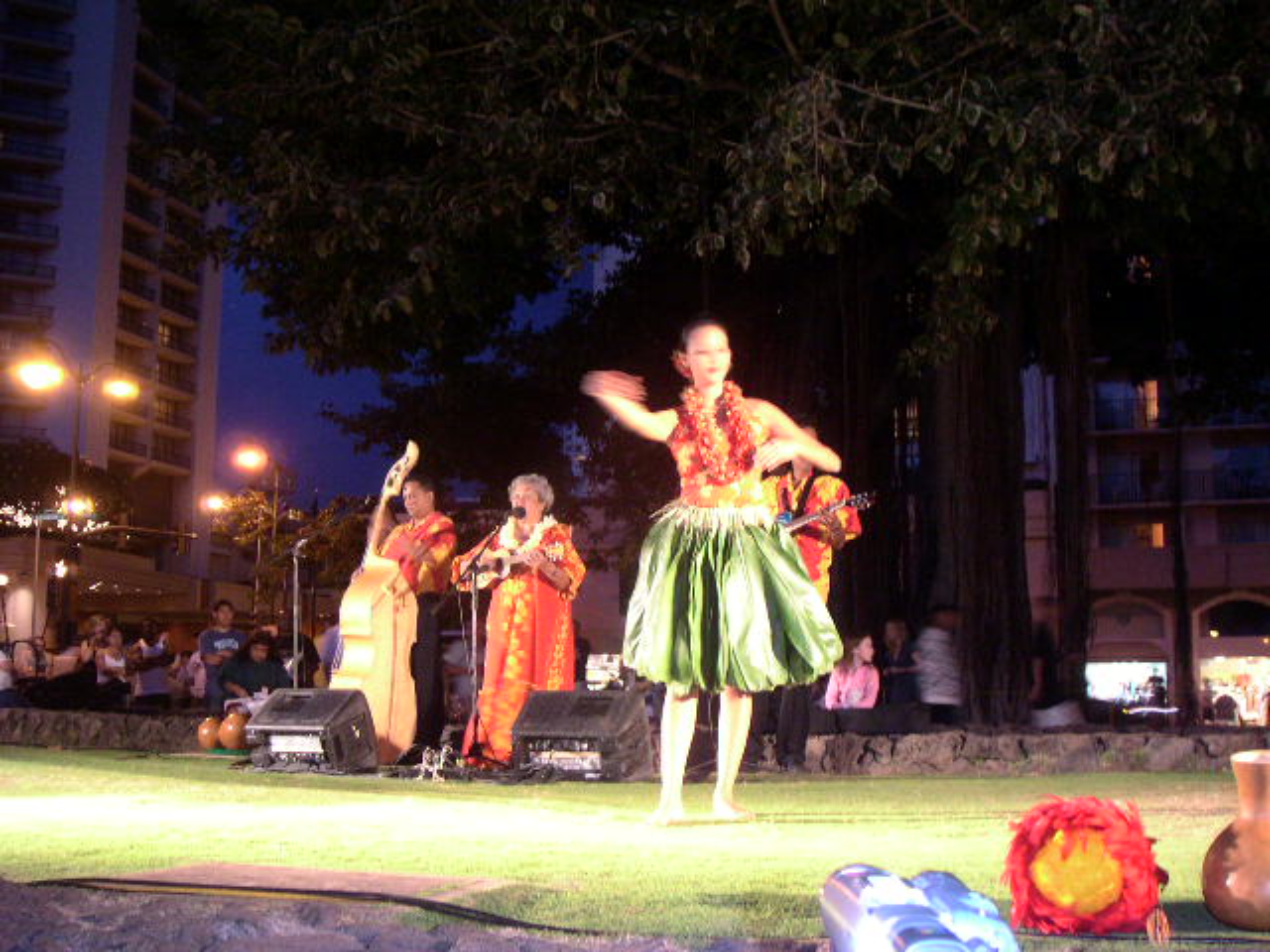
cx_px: 635
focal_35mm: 38
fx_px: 1394
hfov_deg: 49.0
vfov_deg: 37.7
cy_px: 476
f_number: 2.8
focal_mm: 6
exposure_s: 1/5
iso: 160
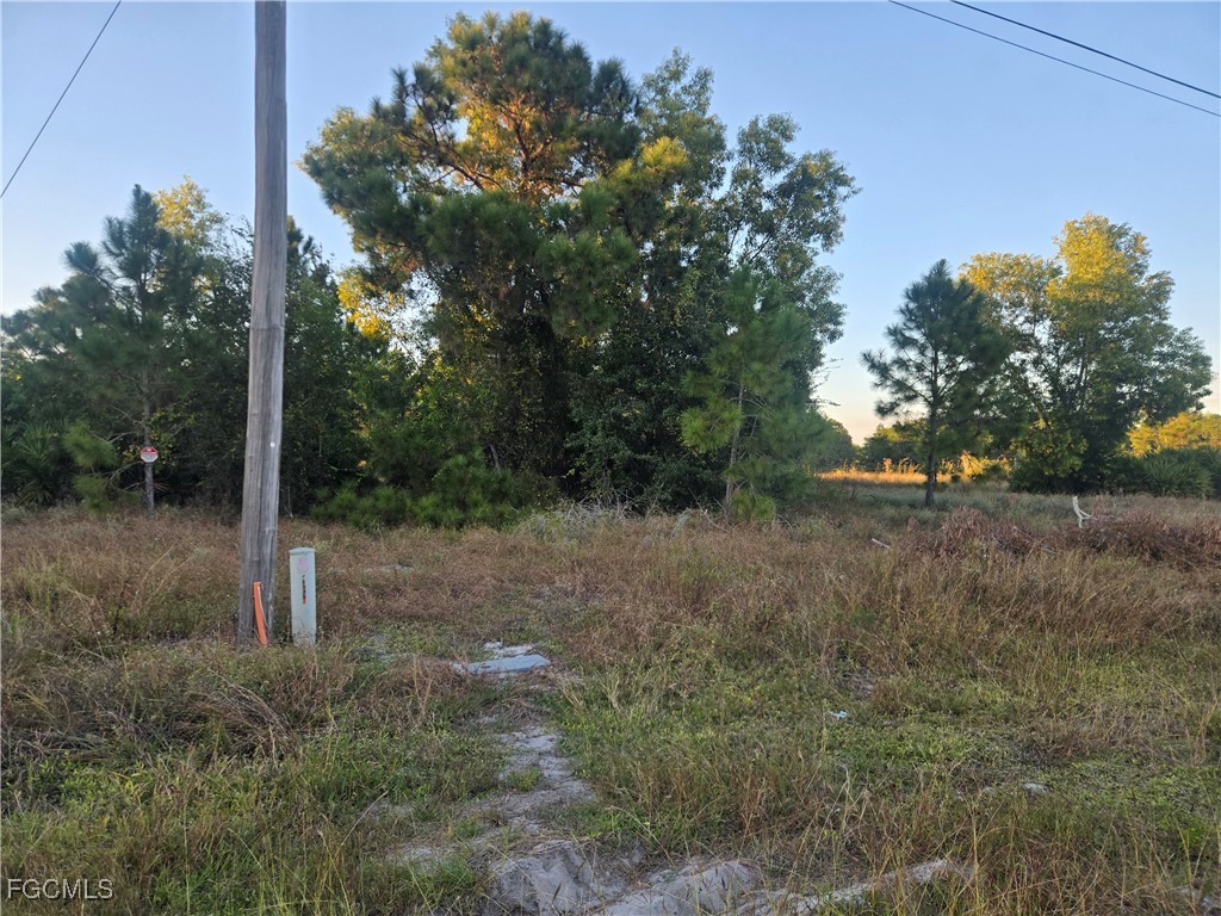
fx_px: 811
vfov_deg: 58.9
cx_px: 610
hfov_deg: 73.9
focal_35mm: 23
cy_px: 458
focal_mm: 5.4
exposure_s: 1/775
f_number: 1.8
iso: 80
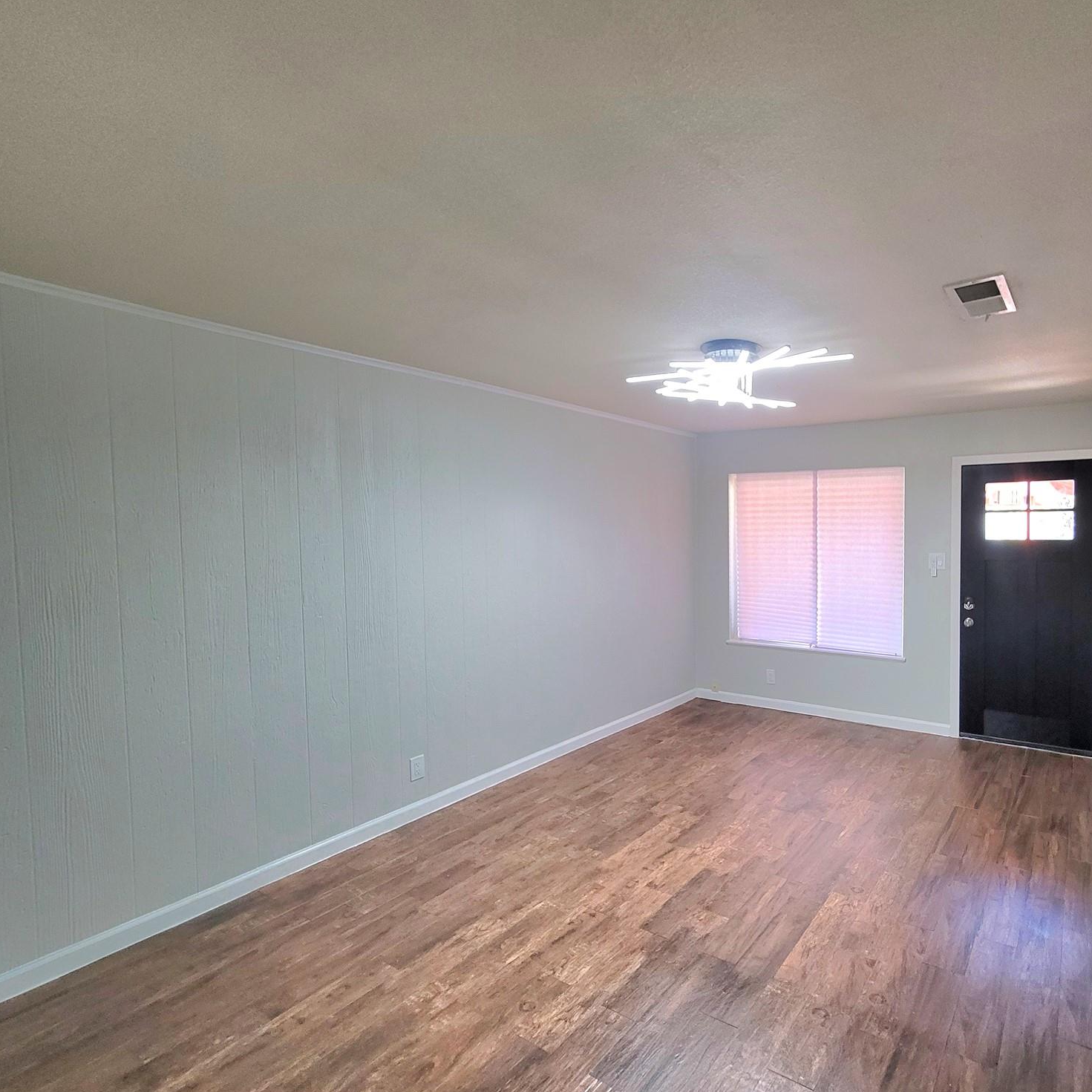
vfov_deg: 87.4
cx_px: 745
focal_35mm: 16
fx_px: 571
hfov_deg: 83.8
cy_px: 560
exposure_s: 1/60.2
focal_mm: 2.2
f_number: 2.2
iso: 400
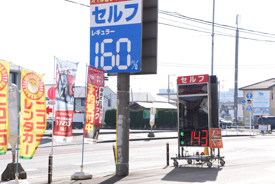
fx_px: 596
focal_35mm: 78
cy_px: 92
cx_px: 138
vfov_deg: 17.5
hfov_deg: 26.0
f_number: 6.3
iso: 200
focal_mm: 78
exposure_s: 1/400
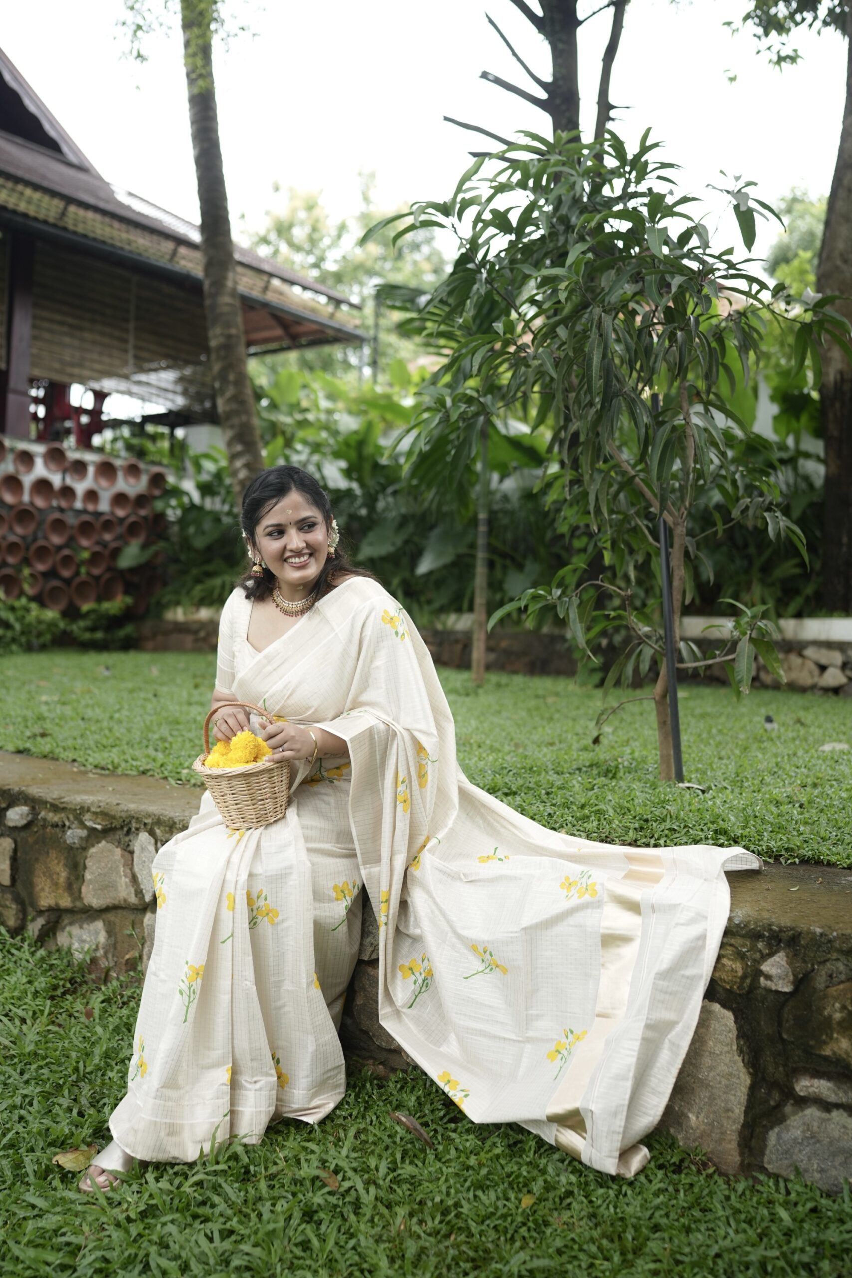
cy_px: 639
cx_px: 426
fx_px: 1242
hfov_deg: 37.9
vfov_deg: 54.4
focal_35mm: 35
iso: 400
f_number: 2
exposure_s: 1/2000
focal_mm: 35
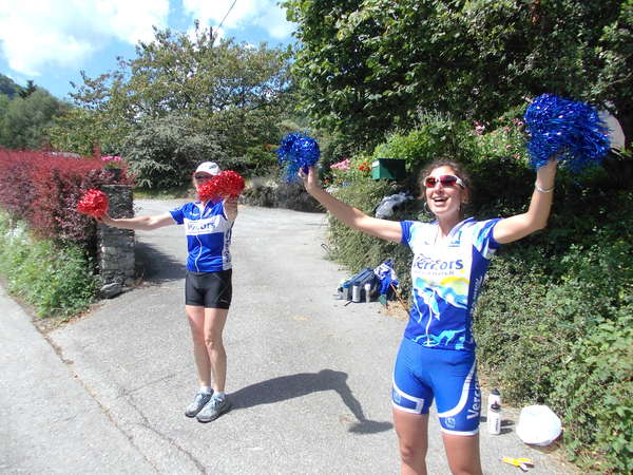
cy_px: 238
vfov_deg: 49.7
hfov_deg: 63.4
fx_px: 512
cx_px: 316
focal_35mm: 28
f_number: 5.4
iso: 80
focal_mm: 4
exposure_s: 1/400
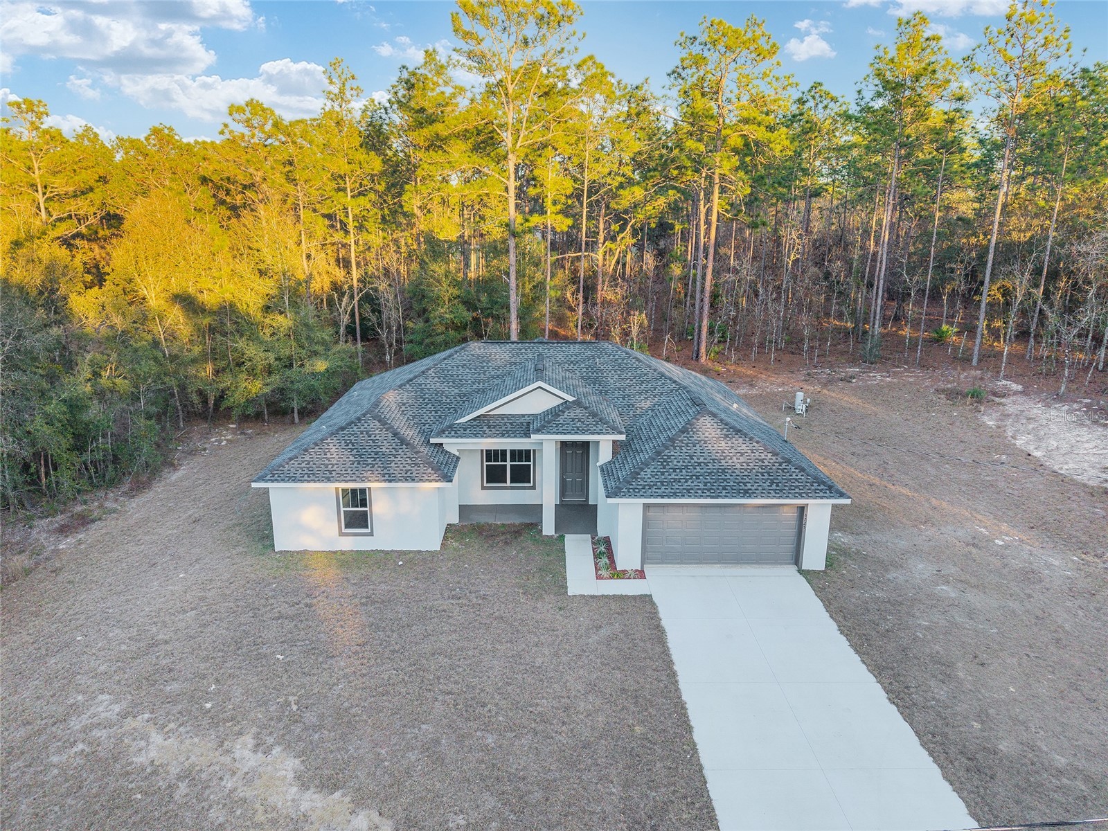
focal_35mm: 24
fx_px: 768
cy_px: 416
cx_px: 554
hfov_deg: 71.6
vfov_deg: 56.8
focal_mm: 8.67
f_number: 1.8
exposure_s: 1/640
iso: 400
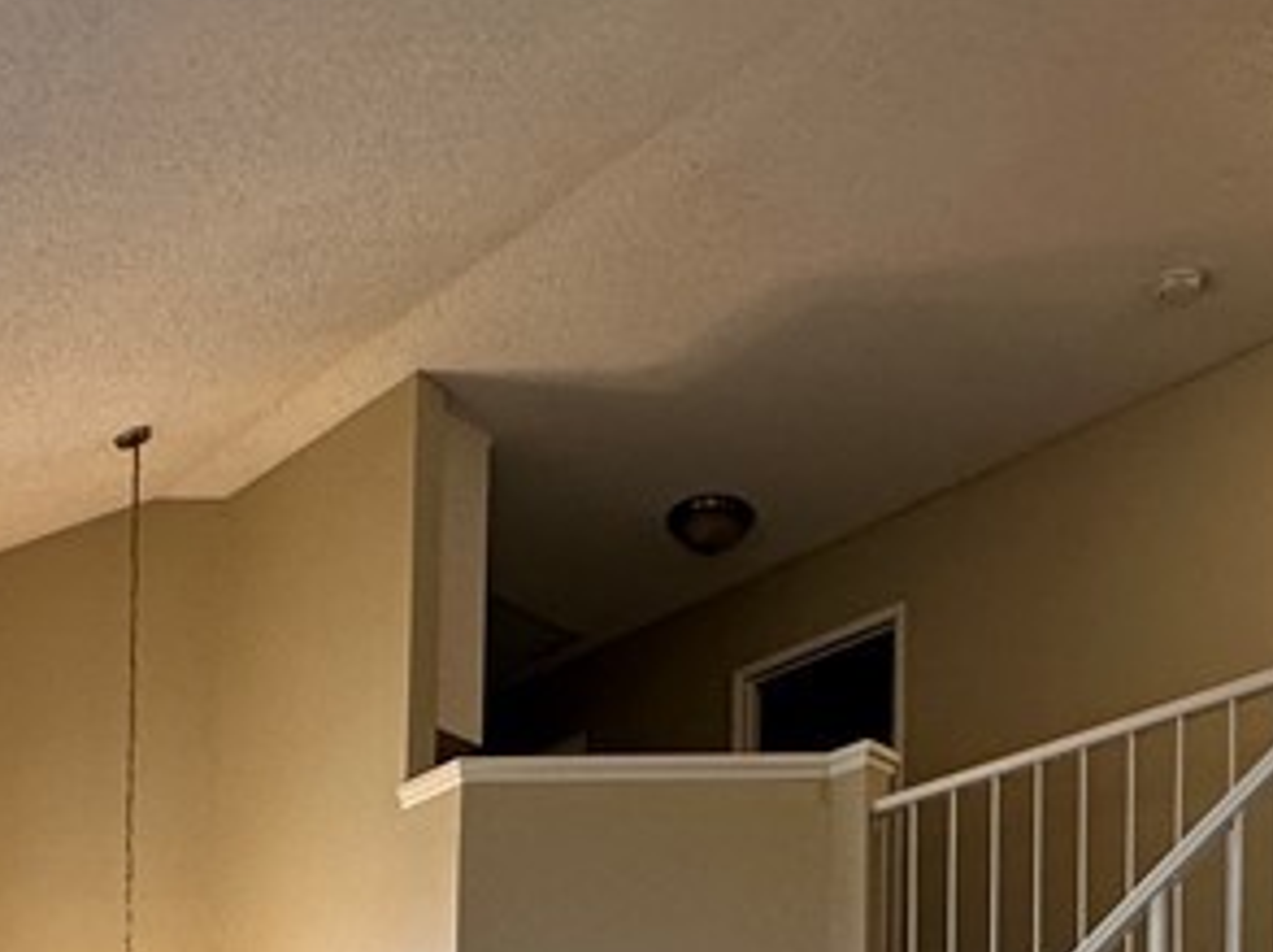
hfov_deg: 38.7
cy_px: 1461
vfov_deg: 23.3
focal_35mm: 49
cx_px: 465
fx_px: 1800
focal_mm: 2.22
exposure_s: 1/120
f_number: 2.2
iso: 160
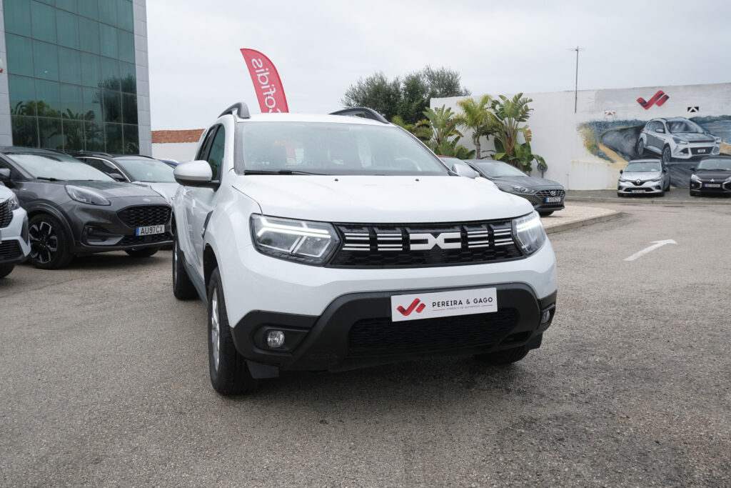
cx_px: 366
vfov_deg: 42.3
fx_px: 630
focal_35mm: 31
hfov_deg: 60.3
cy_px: 244
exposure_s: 1/100
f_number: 9
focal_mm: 20.9
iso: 160
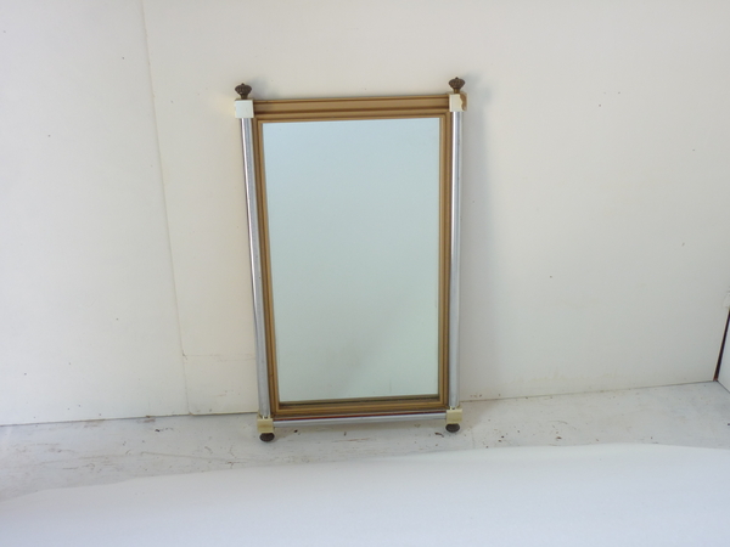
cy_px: 274
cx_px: 365
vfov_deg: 38.7
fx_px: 780
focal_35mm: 37
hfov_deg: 50.1
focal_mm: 6.1
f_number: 3.6
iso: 80
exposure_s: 1/15
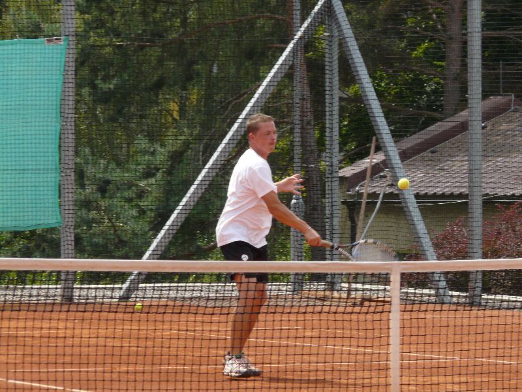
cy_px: 196
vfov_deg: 5.6
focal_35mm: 266
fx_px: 4011
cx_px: 261
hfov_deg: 7.4
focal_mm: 43.7
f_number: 5
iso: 125
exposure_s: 1/320
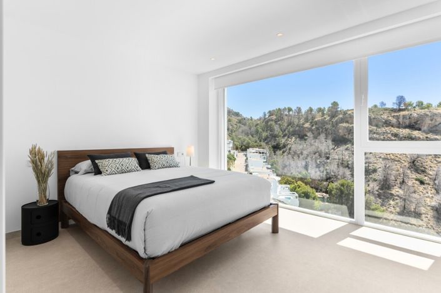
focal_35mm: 17
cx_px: 220
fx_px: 208
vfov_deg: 70.4
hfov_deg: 93.3
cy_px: 146
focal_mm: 17
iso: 50
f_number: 9
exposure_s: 1/100
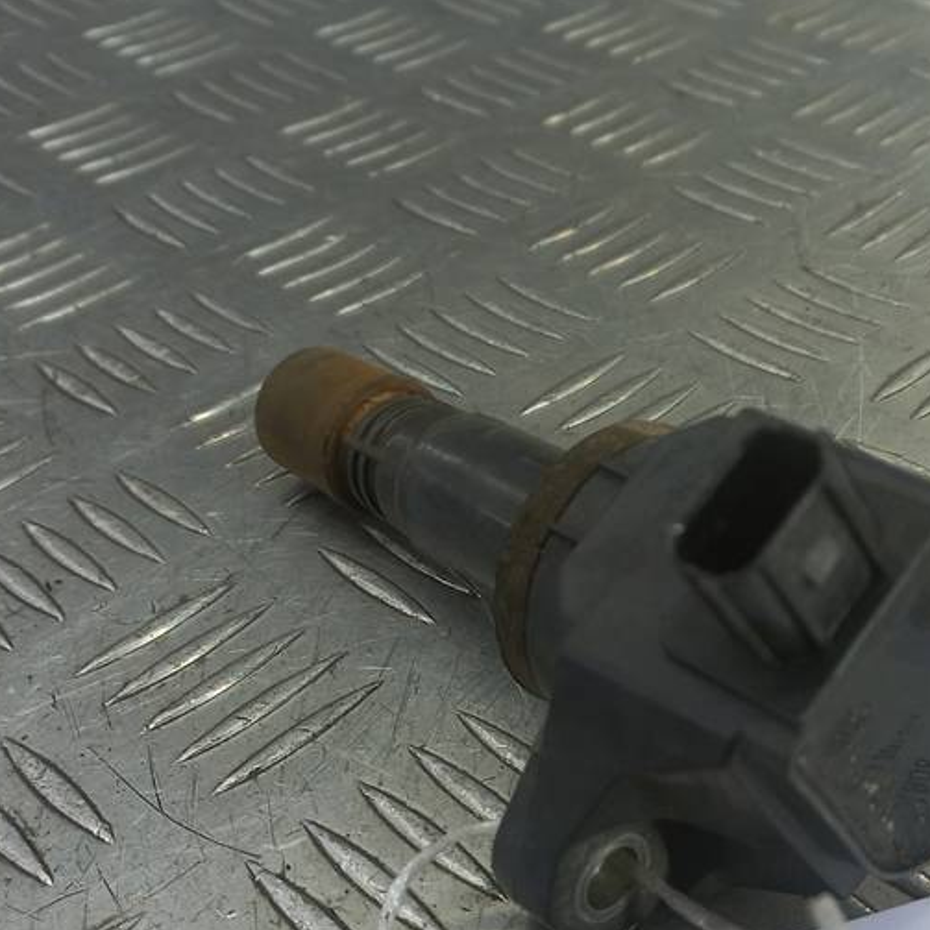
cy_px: 553
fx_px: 1368
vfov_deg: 37.4
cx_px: 629
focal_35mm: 45
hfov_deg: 37.1
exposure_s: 1/50
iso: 50
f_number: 1.8
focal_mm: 4.6
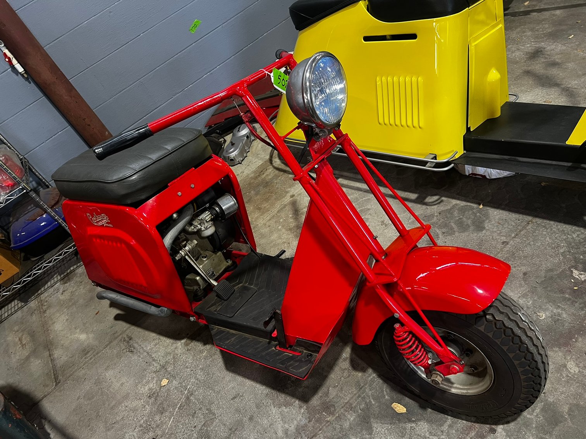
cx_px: 293
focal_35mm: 26
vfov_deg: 53.1
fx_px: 440
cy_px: 220
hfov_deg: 67.3
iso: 160
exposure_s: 1/60
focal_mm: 5.7
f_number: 1.5
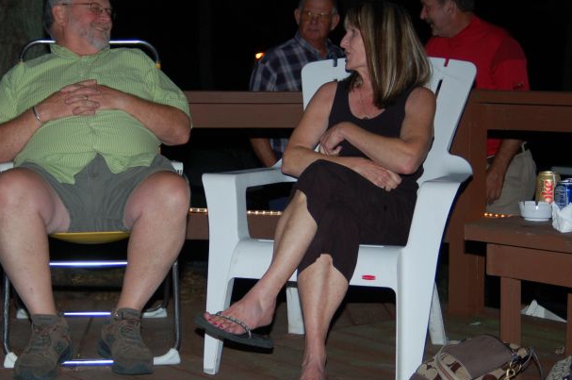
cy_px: 182
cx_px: 223
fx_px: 1380
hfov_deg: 23.4
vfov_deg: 15.7
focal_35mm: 87
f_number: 4
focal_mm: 44
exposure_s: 1/60
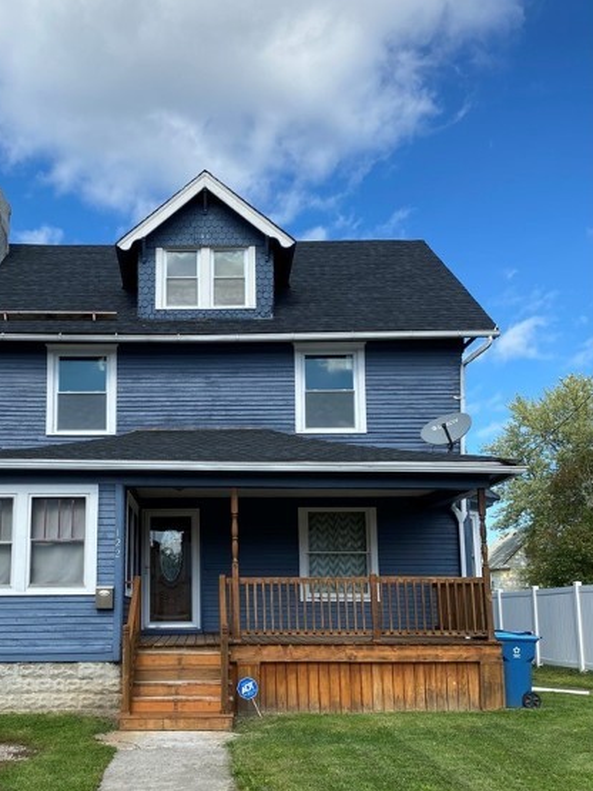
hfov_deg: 39.2
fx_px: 823
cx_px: 195
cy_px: 500
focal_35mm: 36
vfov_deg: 50.8
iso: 32
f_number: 1.8
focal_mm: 4.25
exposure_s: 1/1866
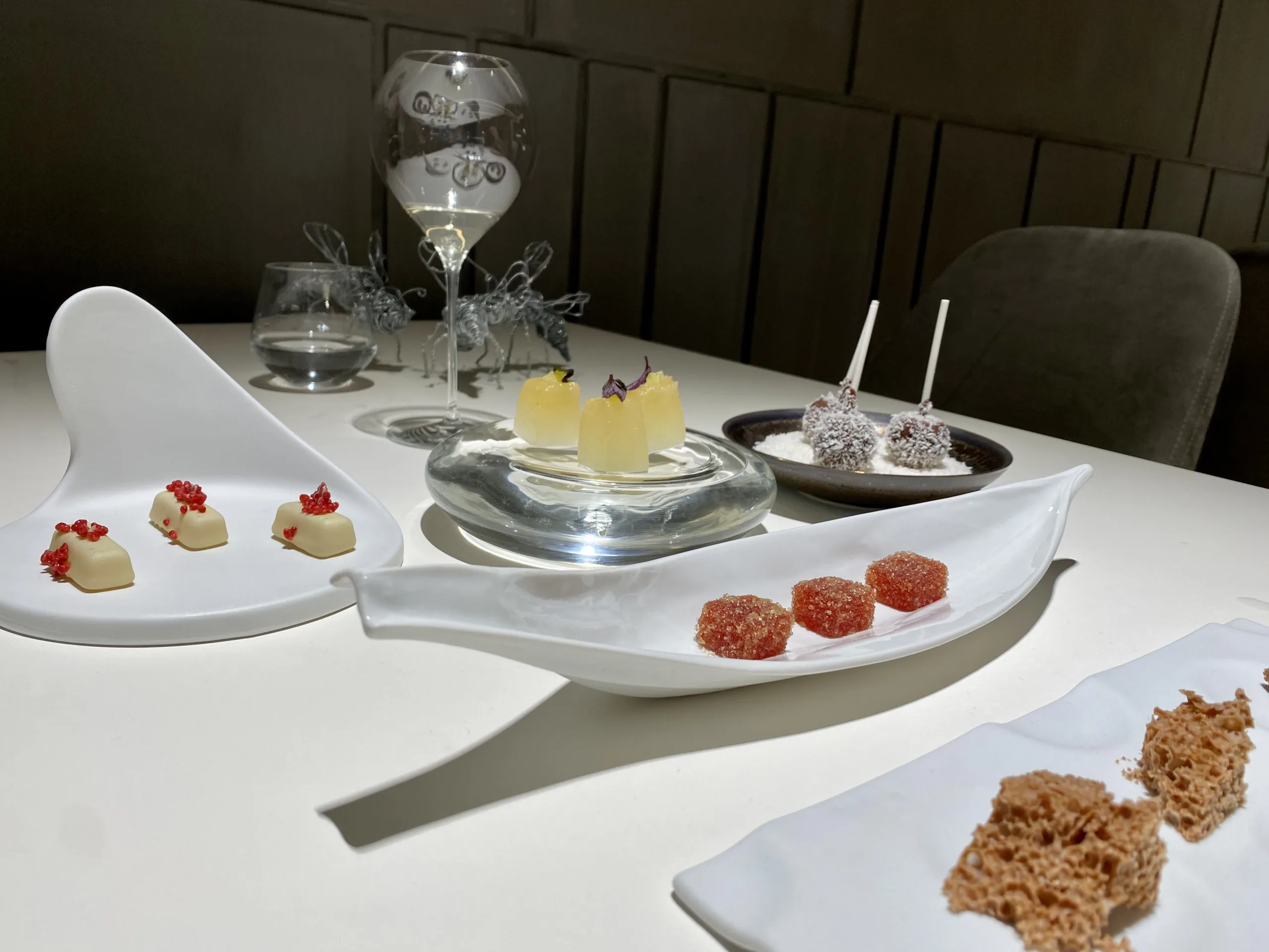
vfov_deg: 53.1
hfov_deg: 67.3
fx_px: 953
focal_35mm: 26
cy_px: 476
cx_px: 634
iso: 40
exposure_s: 1/97
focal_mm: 4.25
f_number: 1.8
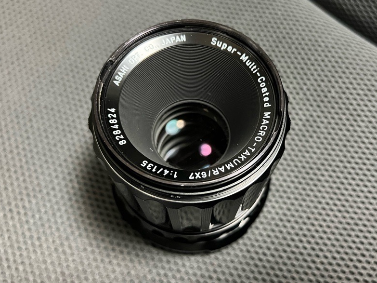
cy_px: 129
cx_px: 209
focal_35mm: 34
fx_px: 370
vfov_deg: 41.7
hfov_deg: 53.9
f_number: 1.5
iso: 640
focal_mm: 5.7
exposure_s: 1/33
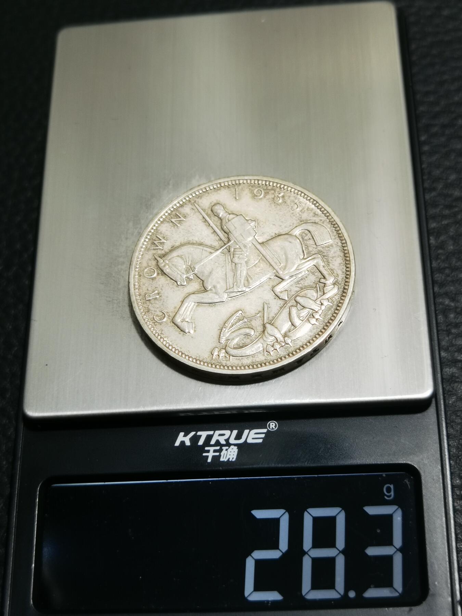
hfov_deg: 27.0
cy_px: 308
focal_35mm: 54
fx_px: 961
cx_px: 231
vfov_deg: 35.5
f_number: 1.9
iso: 100
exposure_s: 1/100
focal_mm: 6.67
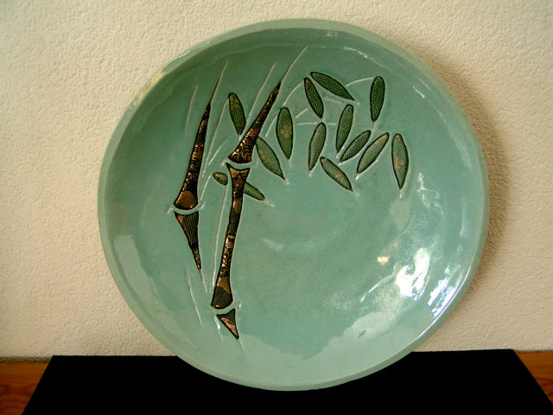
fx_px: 607
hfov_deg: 49.0
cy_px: 208
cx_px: 276
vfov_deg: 37.7
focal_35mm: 38
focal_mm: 5.8
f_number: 2.8
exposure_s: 1/40
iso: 100
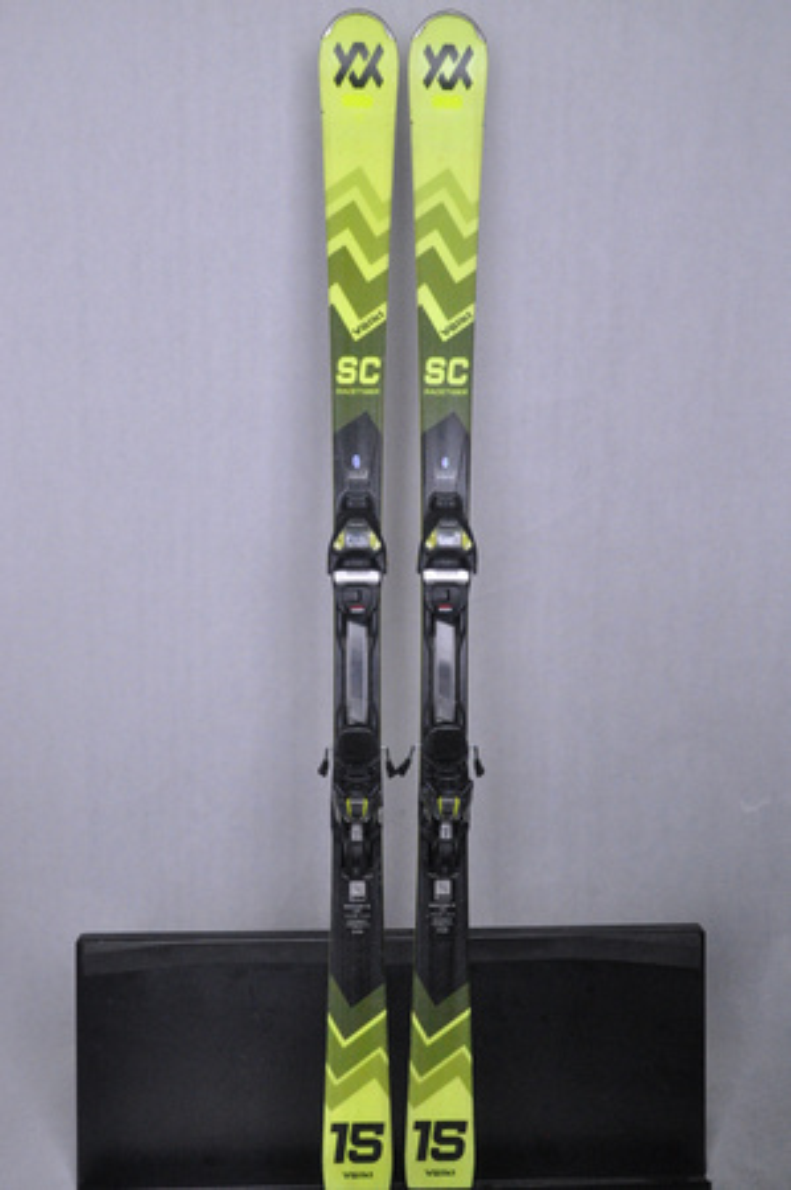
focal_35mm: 33
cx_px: 396
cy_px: 595
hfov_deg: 39.9
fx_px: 1090
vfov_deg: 57.3
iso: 3200
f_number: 9.5
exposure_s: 1/125
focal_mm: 22
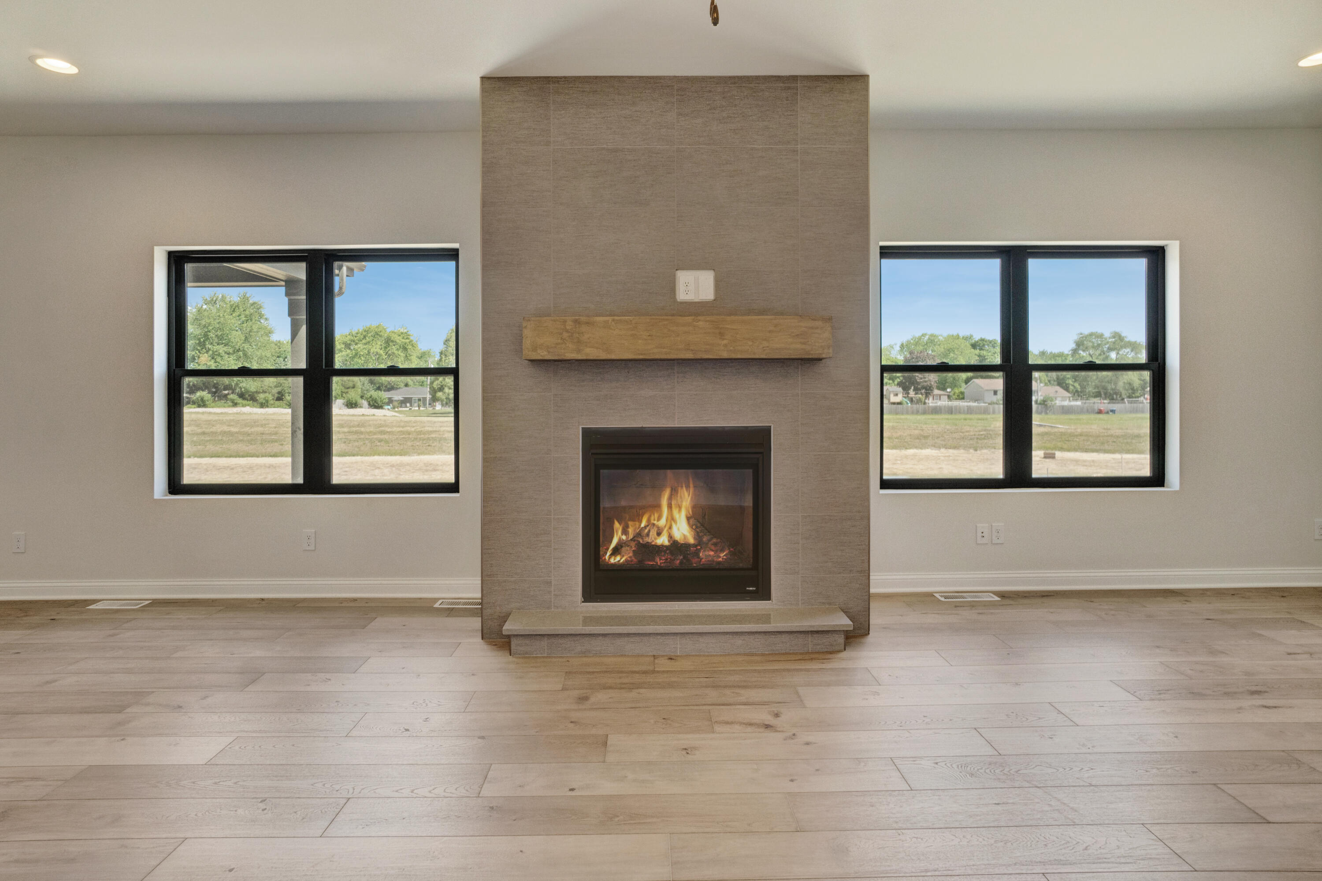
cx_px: 661
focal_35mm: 18
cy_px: 440
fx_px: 661
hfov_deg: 90.0
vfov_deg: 67.4
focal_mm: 12
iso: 640
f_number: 8
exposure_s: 1/250
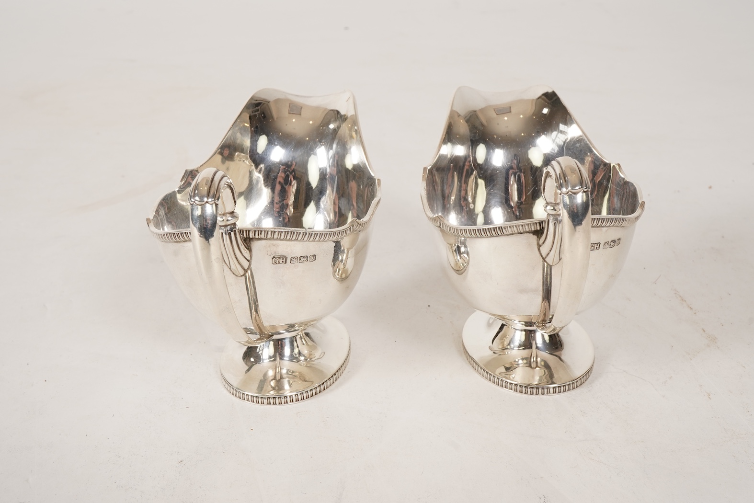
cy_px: 252
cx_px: 377
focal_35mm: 45
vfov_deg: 29.9
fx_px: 943
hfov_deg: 43.6
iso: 400
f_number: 22
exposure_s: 1/125
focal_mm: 30
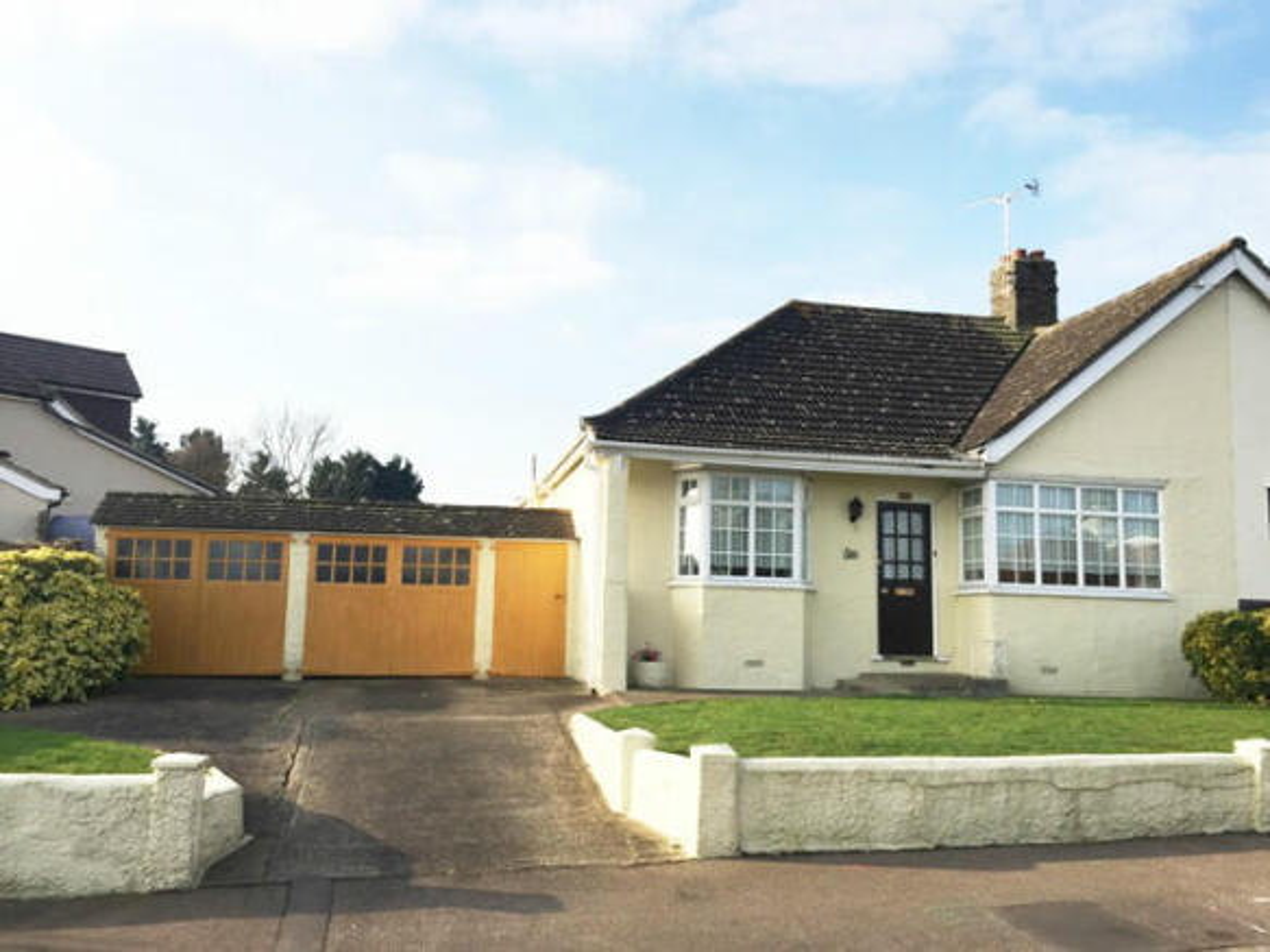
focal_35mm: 29
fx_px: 1064
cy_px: 476
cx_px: 635
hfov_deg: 61.7
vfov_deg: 48.2
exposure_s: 1/1522
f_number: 2.2
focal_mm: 4.15
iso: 32
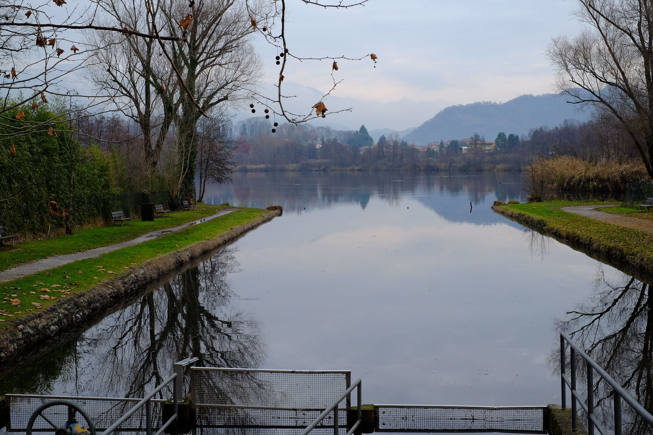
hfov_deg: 37.5
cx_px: 326
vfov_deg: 25.5
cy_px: 218
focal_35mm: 53
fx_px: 961
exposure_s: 1/75
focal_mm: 35
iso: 400
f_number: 8
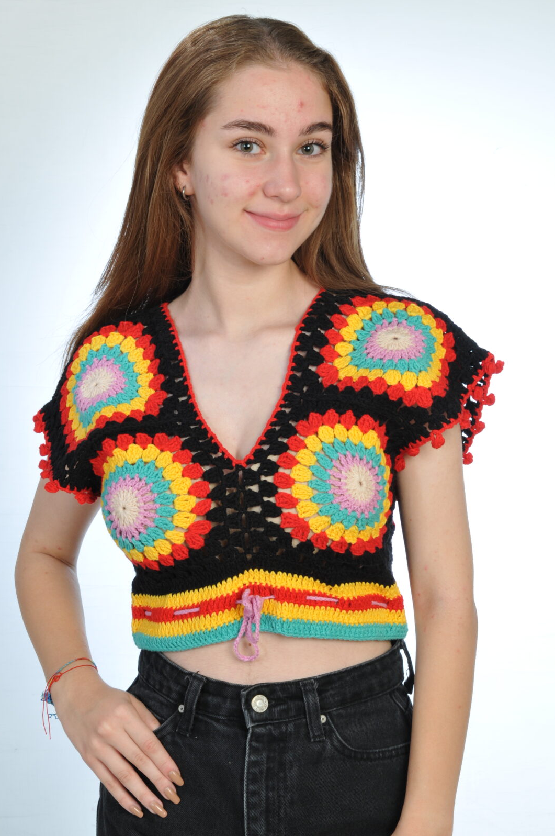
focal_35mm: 112
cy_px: 413
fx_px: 2596
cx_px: 274
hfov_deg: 12.2
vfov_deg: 18.3
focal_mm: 66
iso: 200
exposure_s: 1/40
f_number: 14
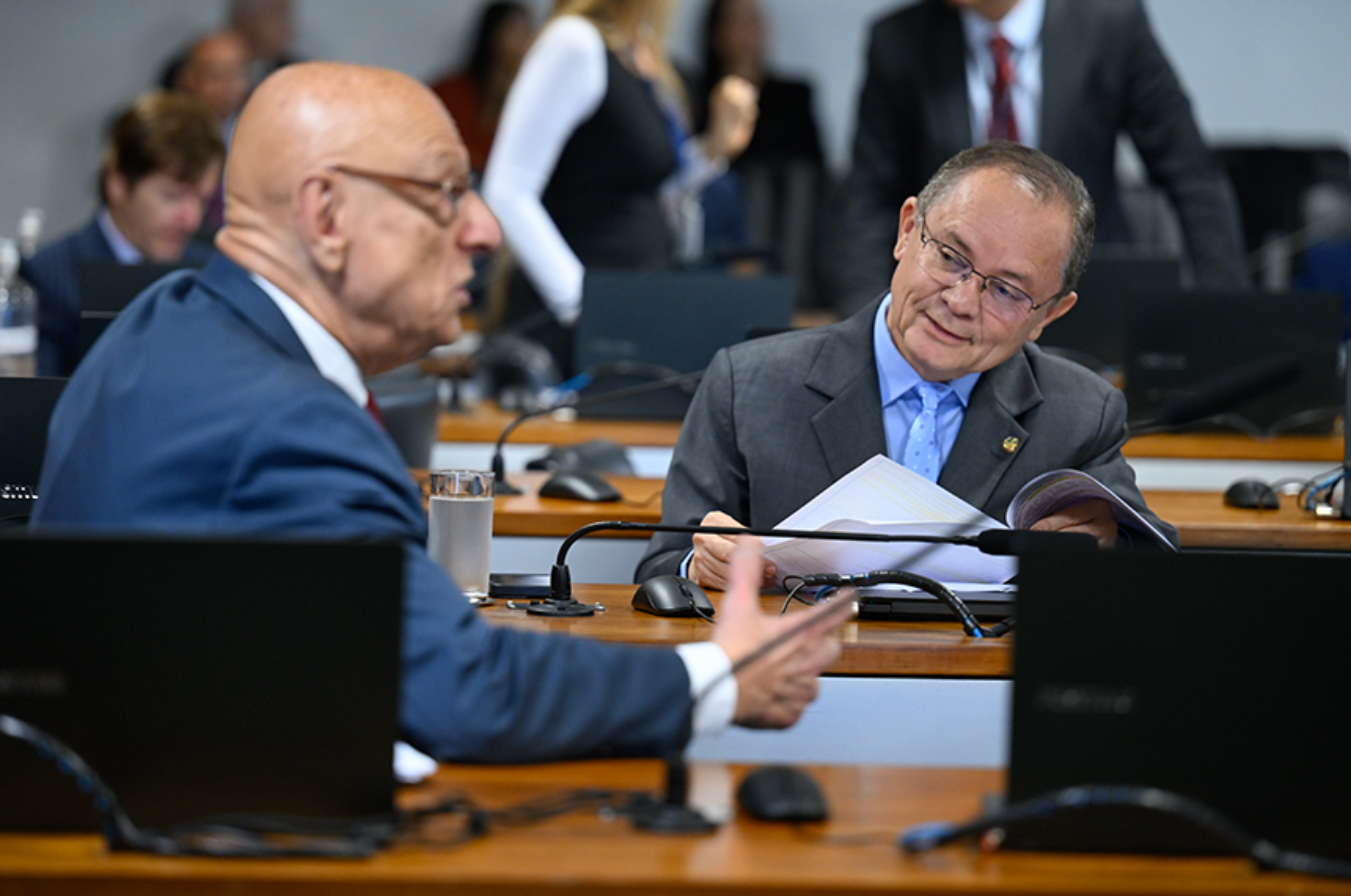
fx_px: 4870
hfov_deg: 15.8
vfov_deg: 10.5
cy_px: 448
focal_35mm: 130
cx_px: 676
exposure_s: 1/160
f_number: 2.8
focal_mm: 130
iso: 2500
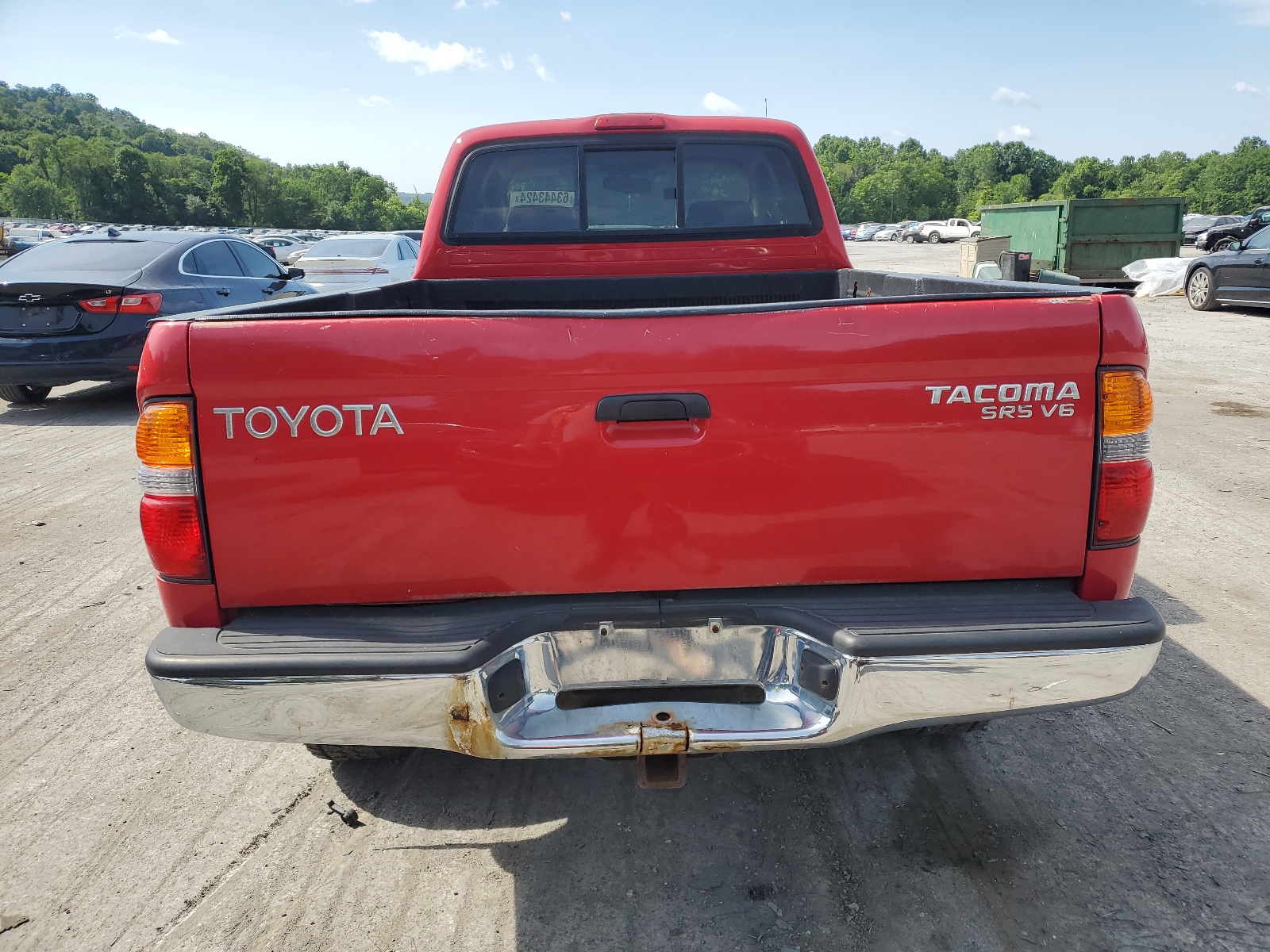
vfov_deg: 53.1
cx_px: 635
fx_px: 954
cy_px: 476
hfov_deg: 67.3
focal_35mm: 26
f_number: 1.5
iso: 50
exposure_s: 1/2000
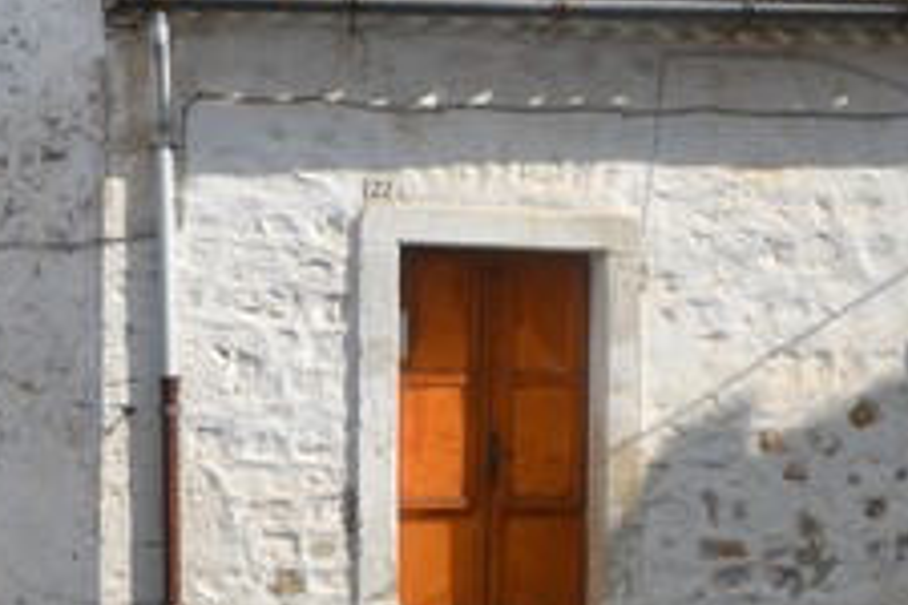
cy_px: 230
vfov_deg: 20.6
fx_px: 1665
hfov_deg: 30.5
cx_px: 529
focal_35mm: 66
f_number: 8
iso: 100
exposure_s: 1/250
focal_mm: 22
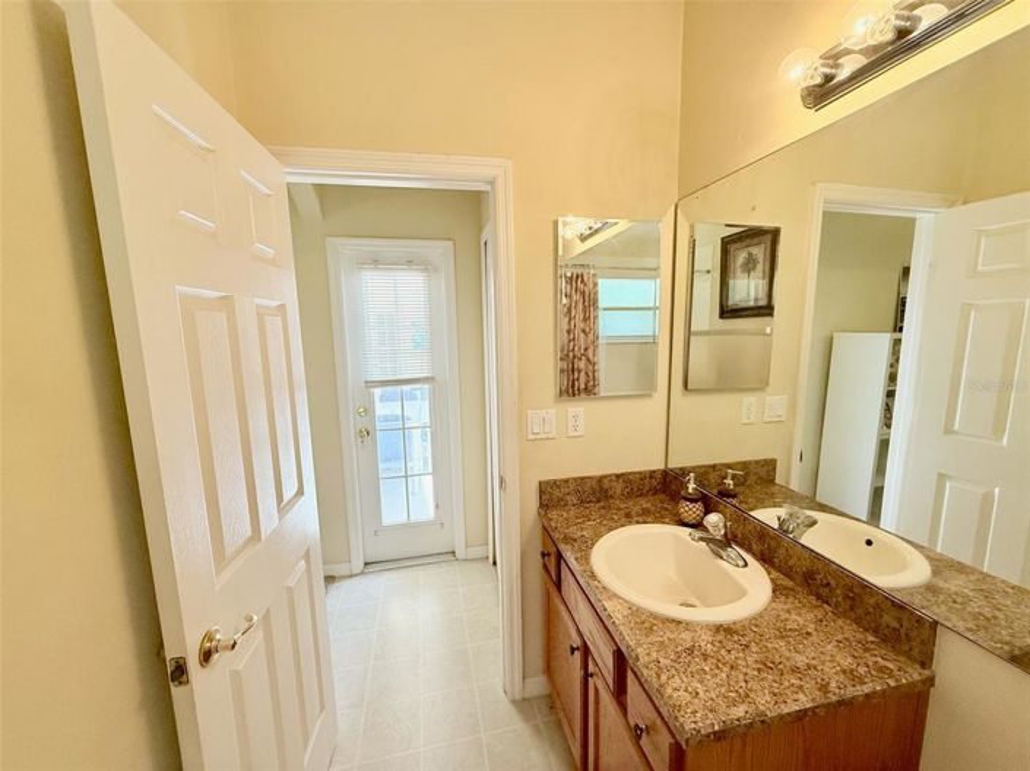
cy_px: 386
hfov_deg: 102.1
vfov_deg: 85.6
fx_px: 416
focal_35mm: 14
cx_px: 515
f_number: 2.2
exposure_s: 1/120
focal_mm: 2.22
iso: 160
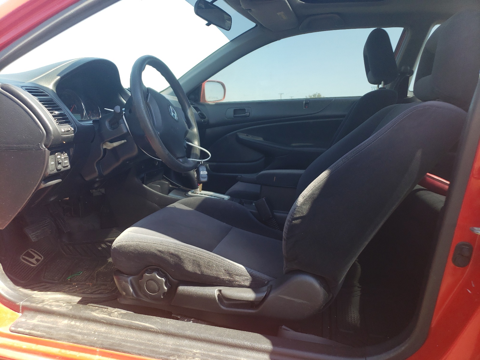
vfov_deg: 53.1
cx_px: 240
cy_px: 180
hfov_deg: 67.3
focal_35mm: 26
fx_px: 361
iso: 50
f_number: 1.5
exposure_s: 1/357
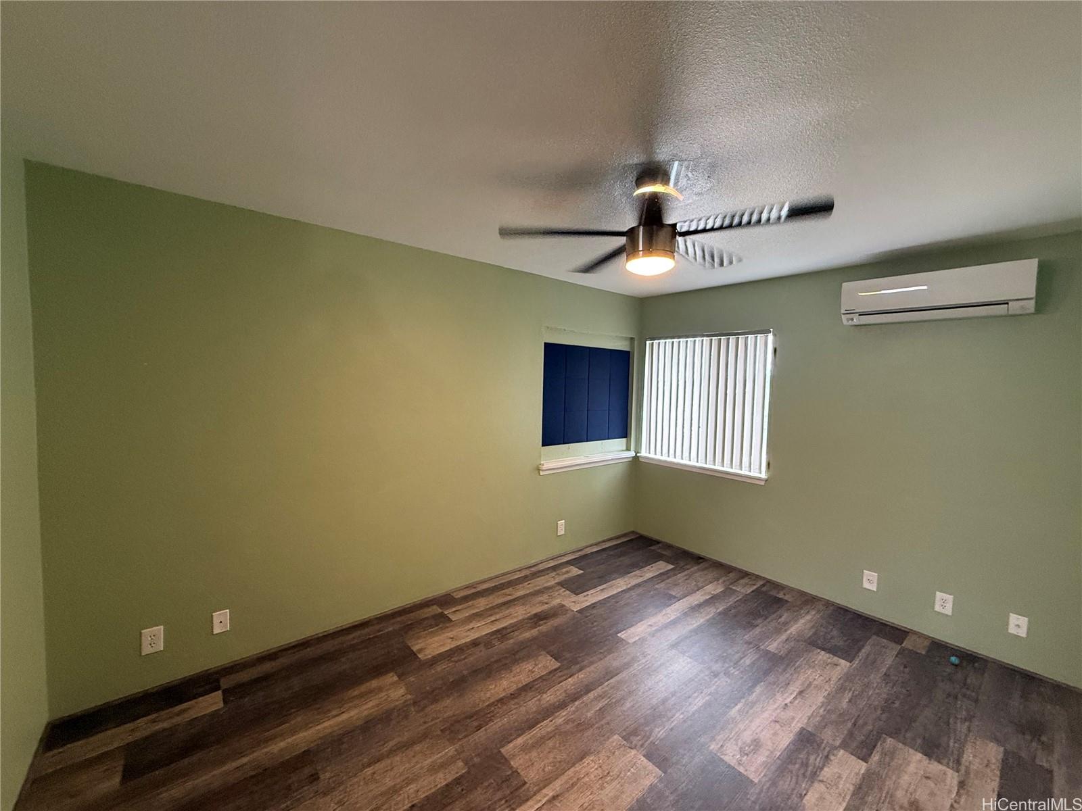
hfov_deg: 102.1
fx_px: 438
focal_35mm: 14
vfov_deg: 85.7
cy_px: 406
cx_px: 541
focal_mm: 2.22
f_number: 2.2
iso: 400
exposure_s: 1/60
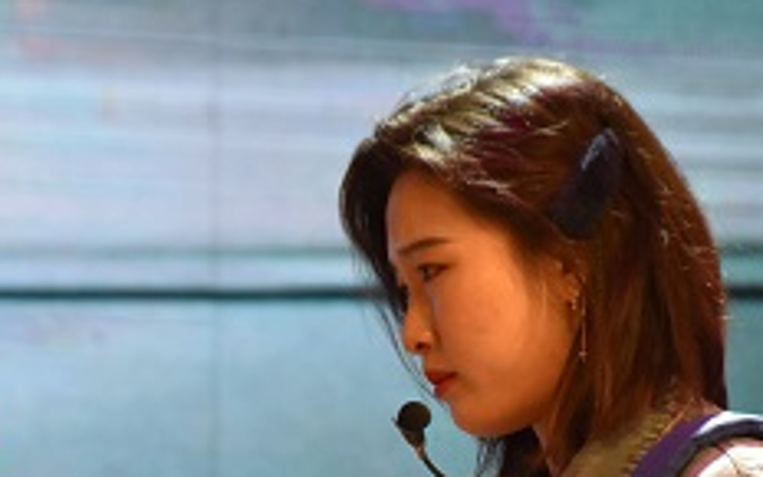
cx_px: 234
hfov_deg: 3.6
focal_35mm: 590
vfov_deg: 2.2
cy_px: 523
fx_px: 12269
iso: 1400
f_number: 5.6
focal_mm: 140
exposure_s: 1/125
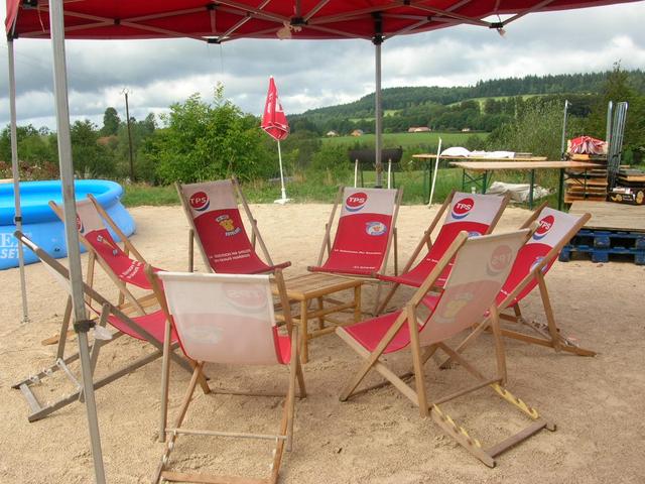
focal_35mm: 35
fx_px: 652
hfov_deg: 52.6
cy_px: 242
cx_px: 322
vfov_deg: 40.7
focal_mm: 5.8
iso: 50
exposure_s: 1/160
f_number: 5.6
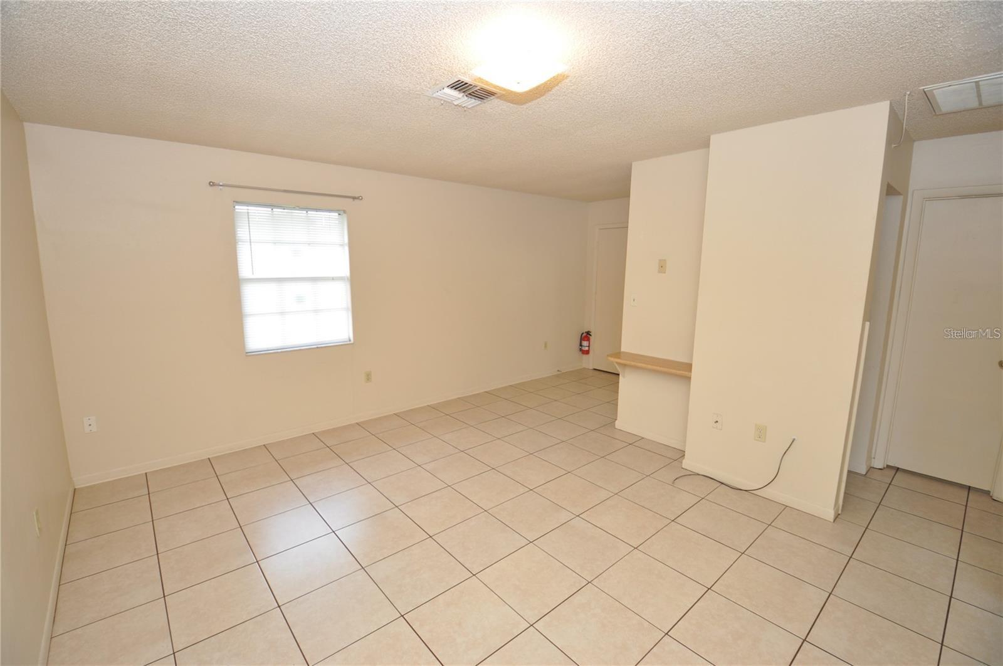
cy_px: 333
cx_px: 502
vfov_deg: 77.2
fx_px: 417
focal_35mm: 15
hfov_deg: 100.5
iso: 400
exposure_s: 1/60
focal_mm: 10
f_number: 4
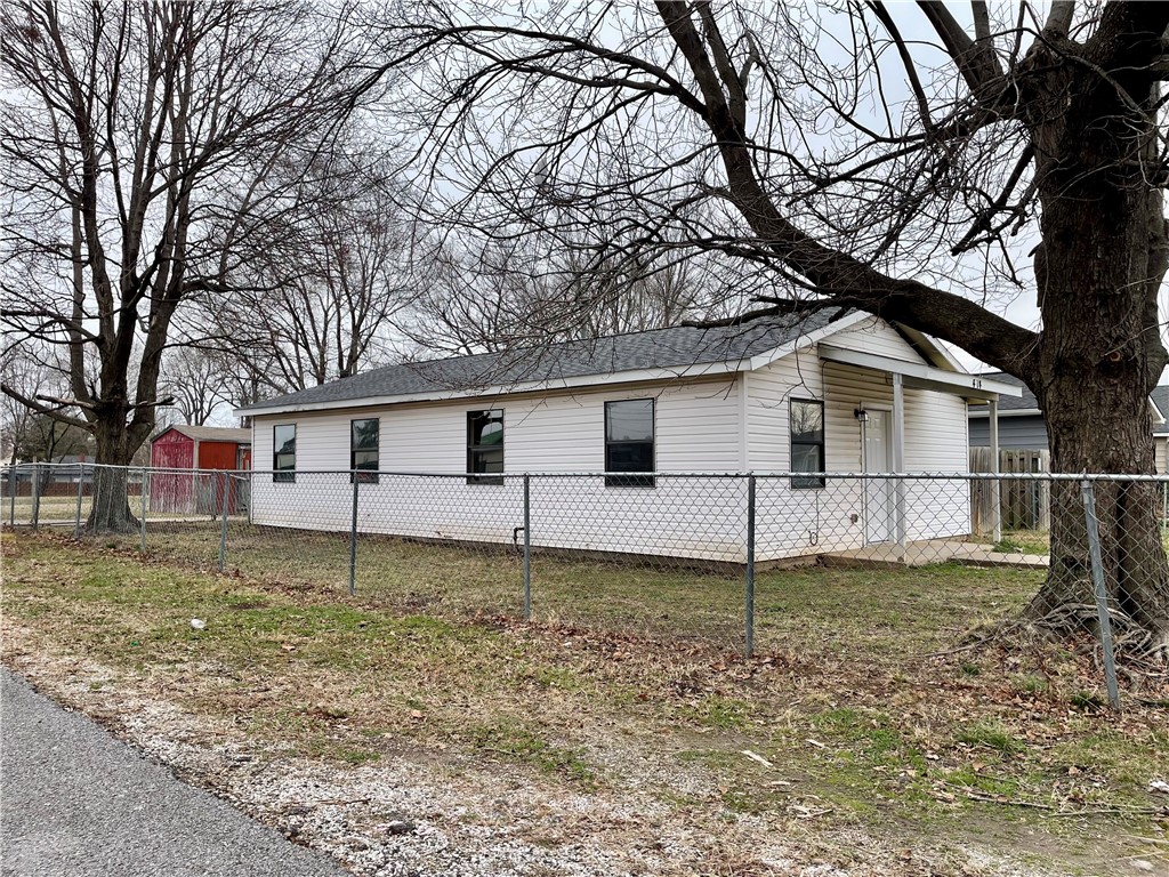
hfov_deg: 67.3
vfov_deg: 53.1
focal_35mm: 26
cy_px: 438
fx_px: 878
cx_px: 584
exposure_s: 1/1052
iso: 32
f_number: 1.6
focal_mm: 4.2
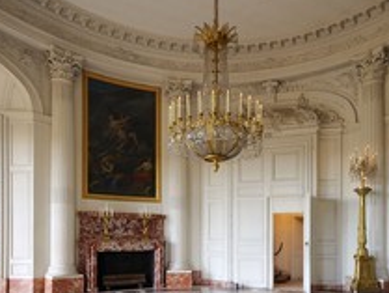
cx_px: 216
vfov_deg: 45.7
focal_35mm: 29
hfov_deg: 61.5
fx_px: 326
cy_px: 237
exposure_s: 1/5
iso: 200
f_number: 8
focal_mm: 15
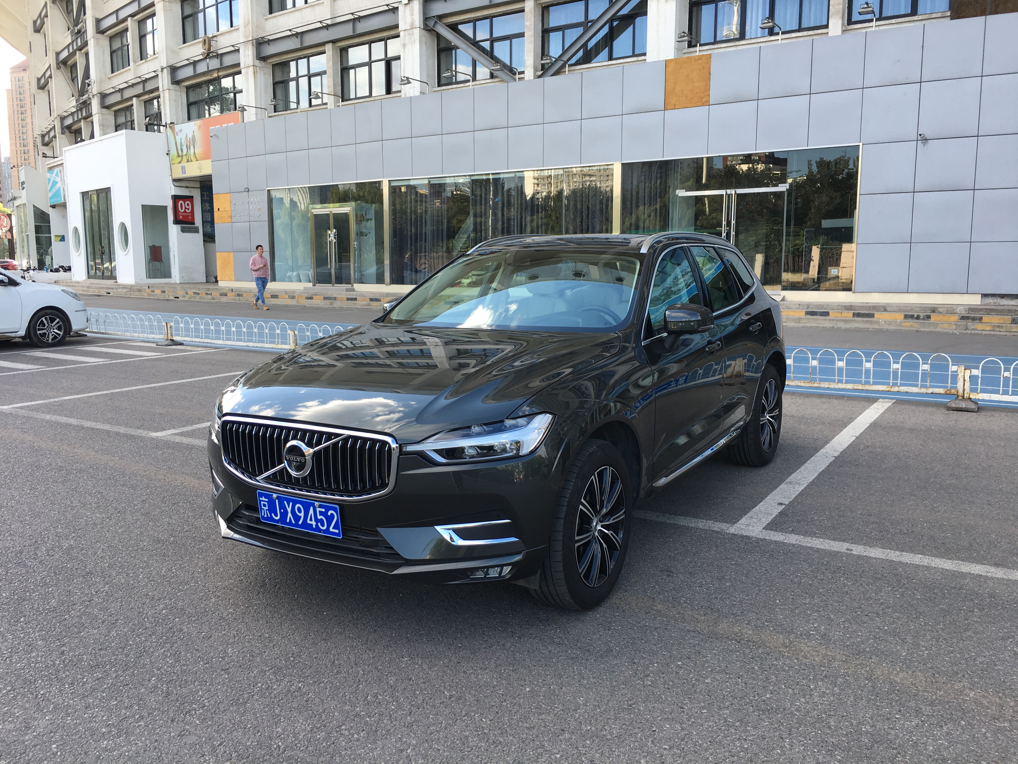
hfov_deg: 61.7
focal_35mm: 29
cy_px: 382
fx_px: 853
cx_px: 509
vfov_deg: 48.2
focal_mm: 4.15
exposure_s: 1/237
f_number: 2.2
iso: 25
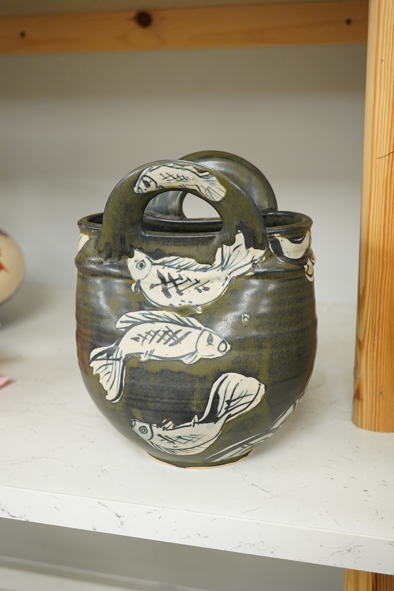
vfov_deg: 43.6
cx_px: 197
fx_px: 739
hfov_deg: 29.9
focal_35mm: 45
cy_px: 296
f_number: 7.1
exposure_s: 1/160
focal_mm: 30
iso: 2500
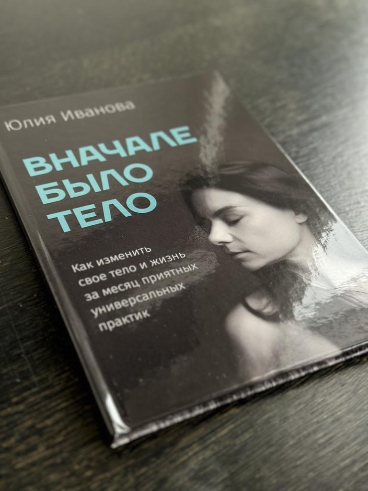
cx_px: 184
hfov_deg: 30.3
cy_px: 246
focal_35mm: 48
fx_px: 680
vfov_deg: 39.7
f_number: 1.78
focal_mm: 6.86
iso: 125
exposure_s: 1/50
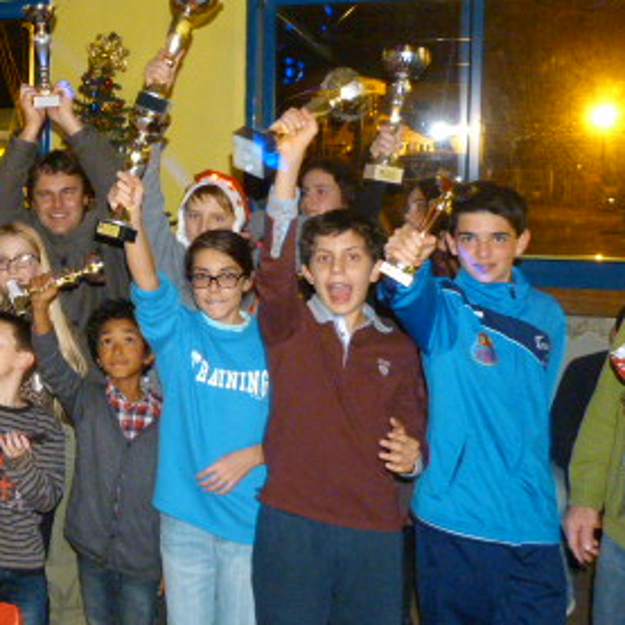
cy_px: 228
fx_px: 1042
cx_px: 16
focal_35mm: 51
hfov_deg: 31.2
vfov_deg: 33.2
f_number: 2.8
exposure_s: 1/8
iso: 320
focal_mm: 4.5
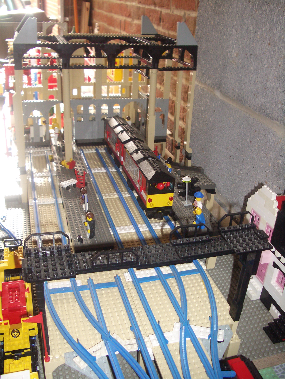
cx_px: 142
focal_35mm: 35
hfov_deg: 40.7
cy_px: 190
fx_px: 384
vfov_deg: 52.6
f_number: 2.6
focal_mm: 5.8
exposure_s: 1/60
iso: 200
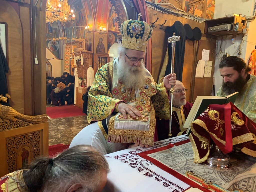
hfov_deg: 67.3
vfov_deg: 53.1
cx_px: 128
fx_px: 192
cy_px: 96
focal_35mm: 26
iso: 400
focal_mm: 4.25
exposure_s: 1/33
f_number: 1.8
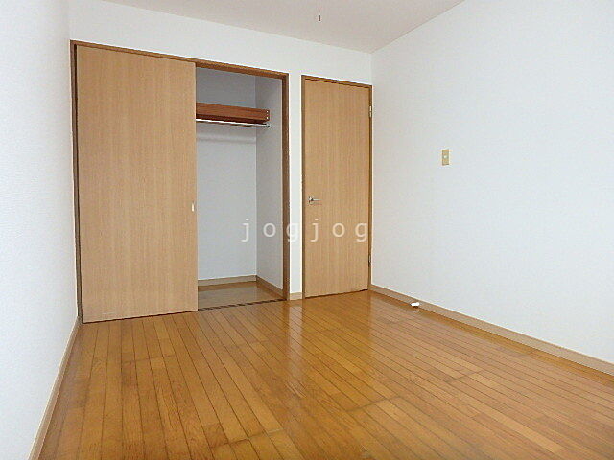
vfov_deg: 63.4
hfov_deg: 79.0
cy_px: 230
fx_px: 372
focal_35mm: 21
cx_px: 307
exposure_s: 1/30
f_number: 3.5
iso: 400
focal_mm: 3.7
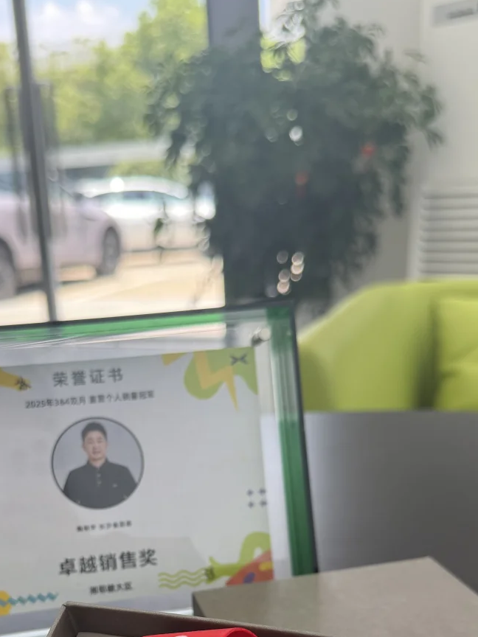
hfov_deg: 35.6
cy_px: 521
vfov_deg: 44.2
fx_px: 736
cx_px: 159
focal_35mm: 40
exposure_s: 1/318
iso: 100
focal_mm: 6.76
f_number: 1.78
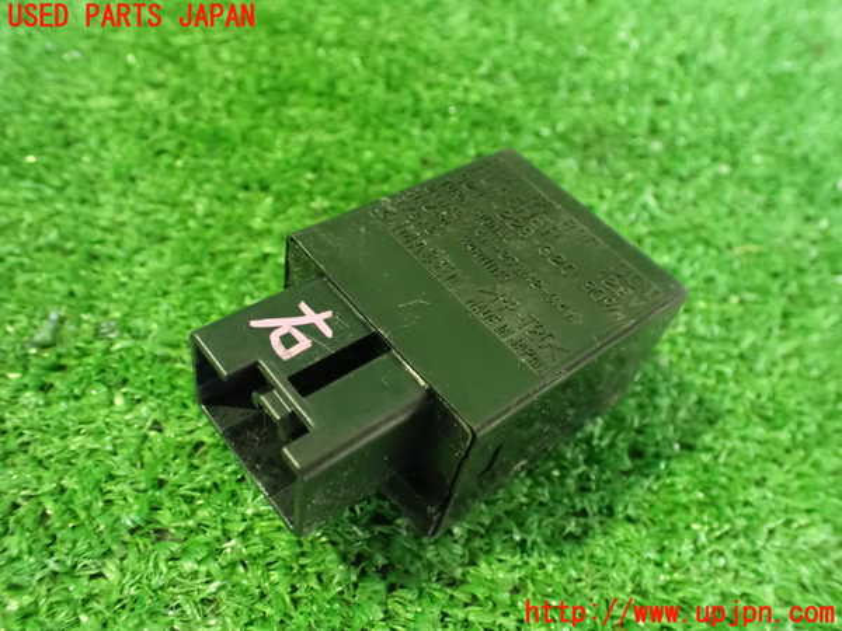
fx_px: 730
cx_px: 421
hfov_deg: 60.0
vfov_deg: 46.8
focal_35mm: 30
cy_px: 316
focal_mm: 5.4
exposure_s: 1/25
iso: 1600
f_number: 2.3
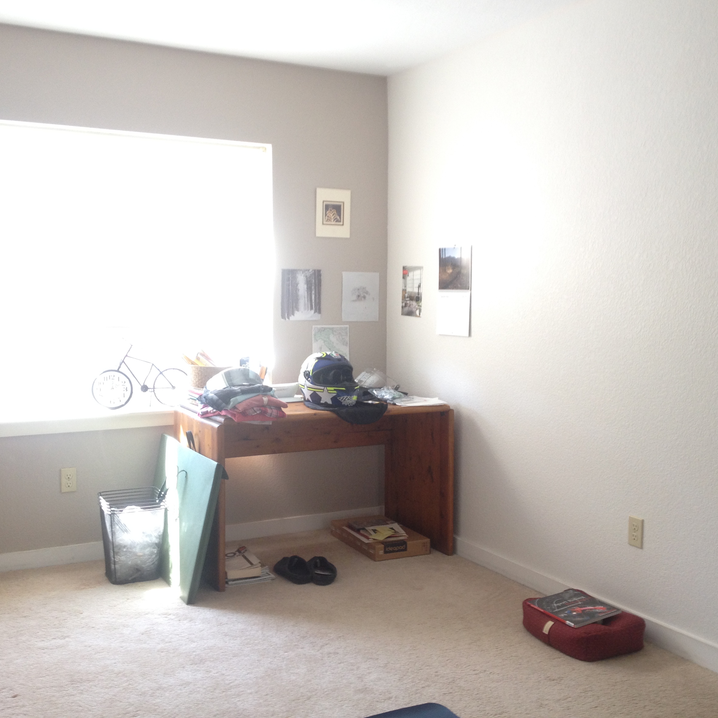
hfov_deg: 39.2
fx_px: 1009
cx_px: 376
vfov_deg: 39.2
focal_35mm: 43
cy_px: 344
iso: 64
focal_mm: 4.28
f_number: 2.4
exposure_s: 1/20
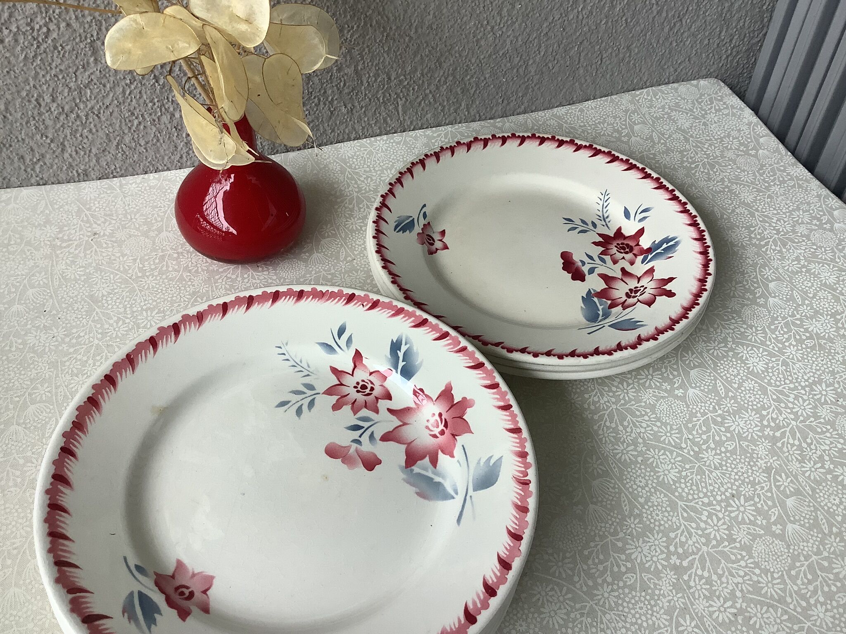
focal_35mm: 31
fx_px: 758
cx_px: 423
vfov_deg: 45.4
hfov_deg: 58.4
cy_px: 317
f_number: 2.4
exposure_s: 1/120
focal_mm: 3.3
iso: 64
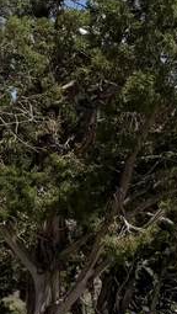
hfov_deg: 7.0
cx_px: 706
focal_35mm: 131
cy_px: 172
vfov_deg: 16.4
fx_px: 1090
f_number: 1.78
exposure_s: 1/9009
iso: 80
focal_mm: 6.76
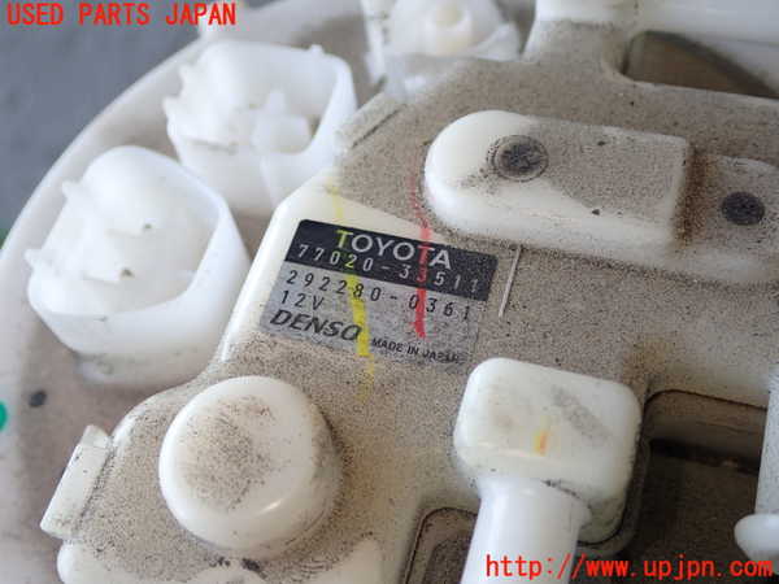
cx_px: 390
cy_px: 292
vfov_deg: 32.9
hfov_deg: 42.9
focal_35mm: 44
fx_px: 990
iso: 100
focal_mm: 7.84
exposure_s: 1/100
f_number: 2.9
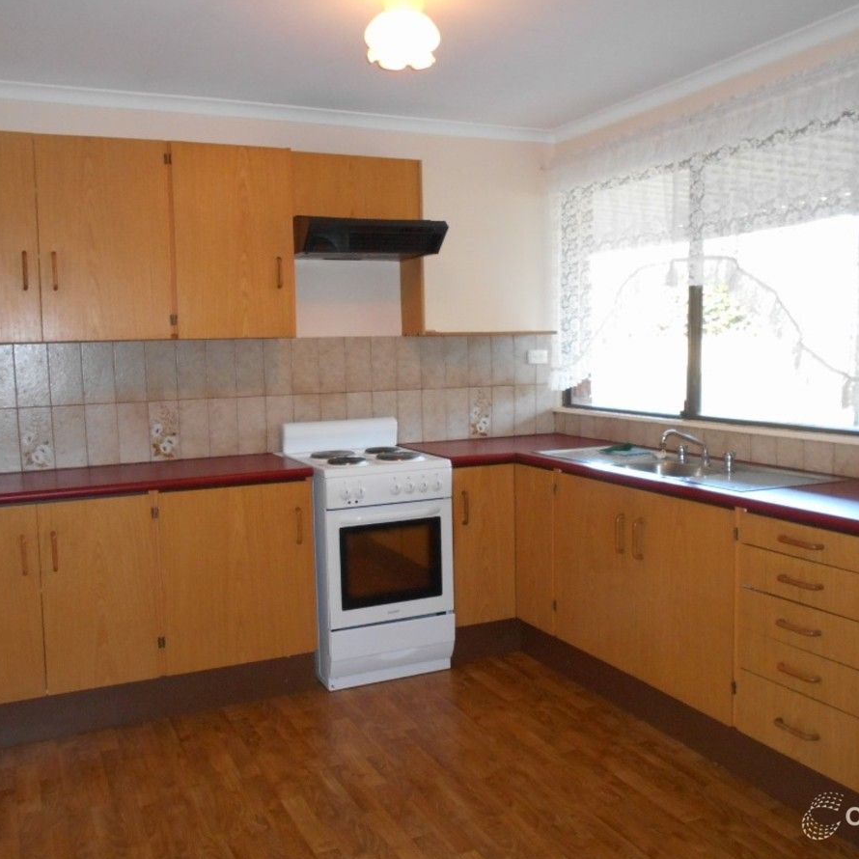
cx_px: 420
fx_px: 870
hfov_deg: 52.5
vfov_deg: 52.5
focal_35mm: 31
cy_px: 431
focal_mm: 4.6
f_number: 3.2
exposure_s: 1/25
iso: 320
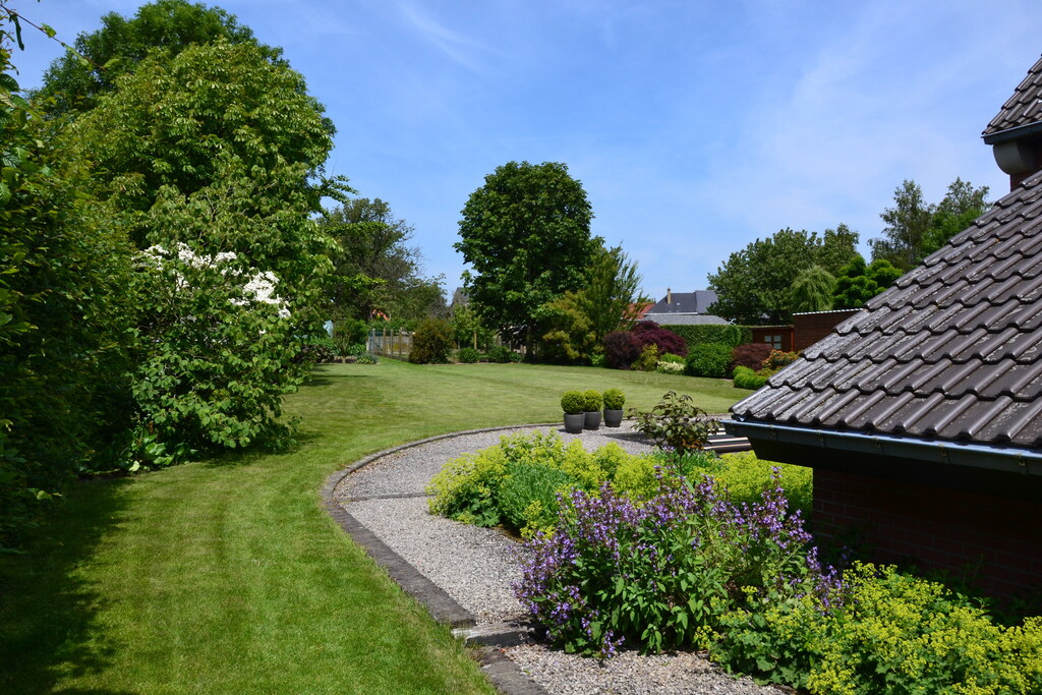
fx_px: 782
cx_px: 521
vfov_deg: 47.9
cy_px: 348
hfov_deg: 67.4
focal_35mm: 27
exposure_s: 1/400
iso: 400
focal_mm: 18
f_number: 11
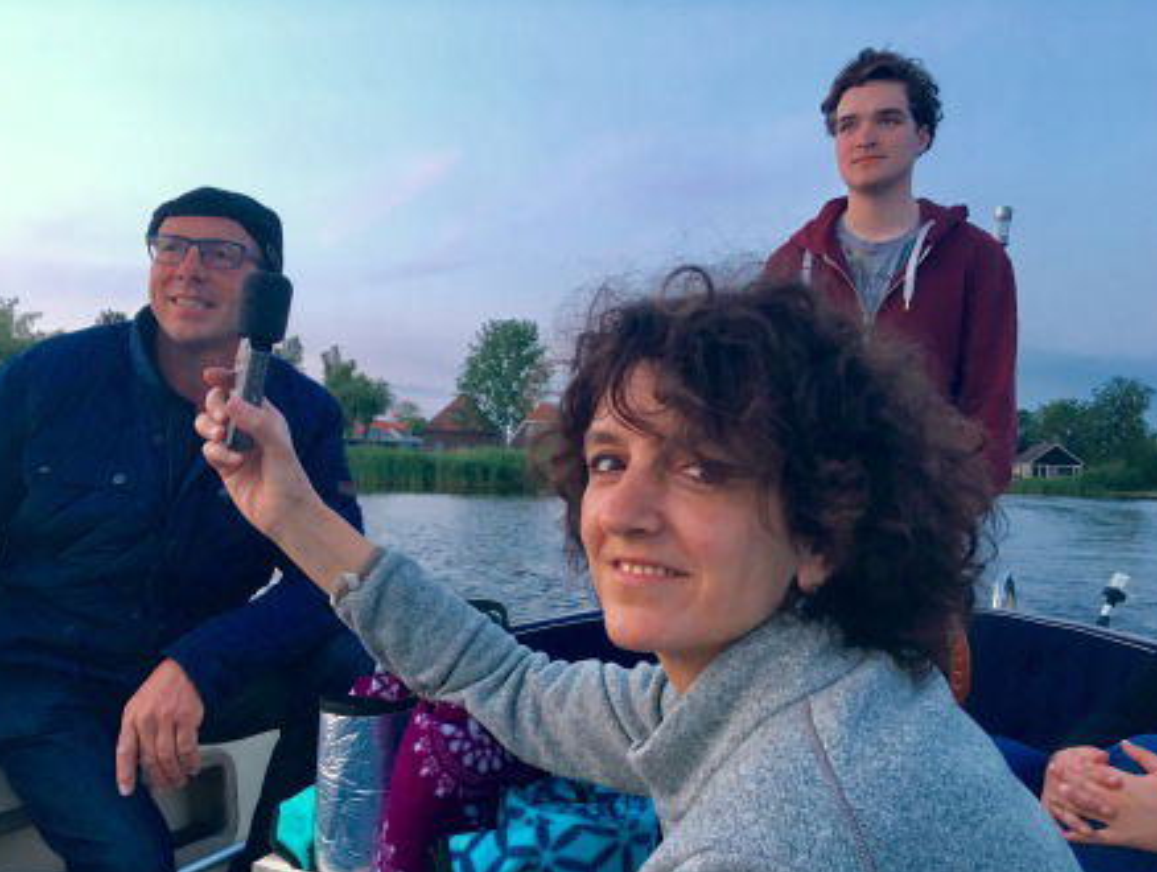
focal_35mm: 33
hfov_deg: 55.2
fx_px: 1105
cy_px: 490
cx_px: 542
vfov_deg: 43.0
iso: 100
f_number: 2.2
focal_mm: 4.15
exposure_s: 1/33
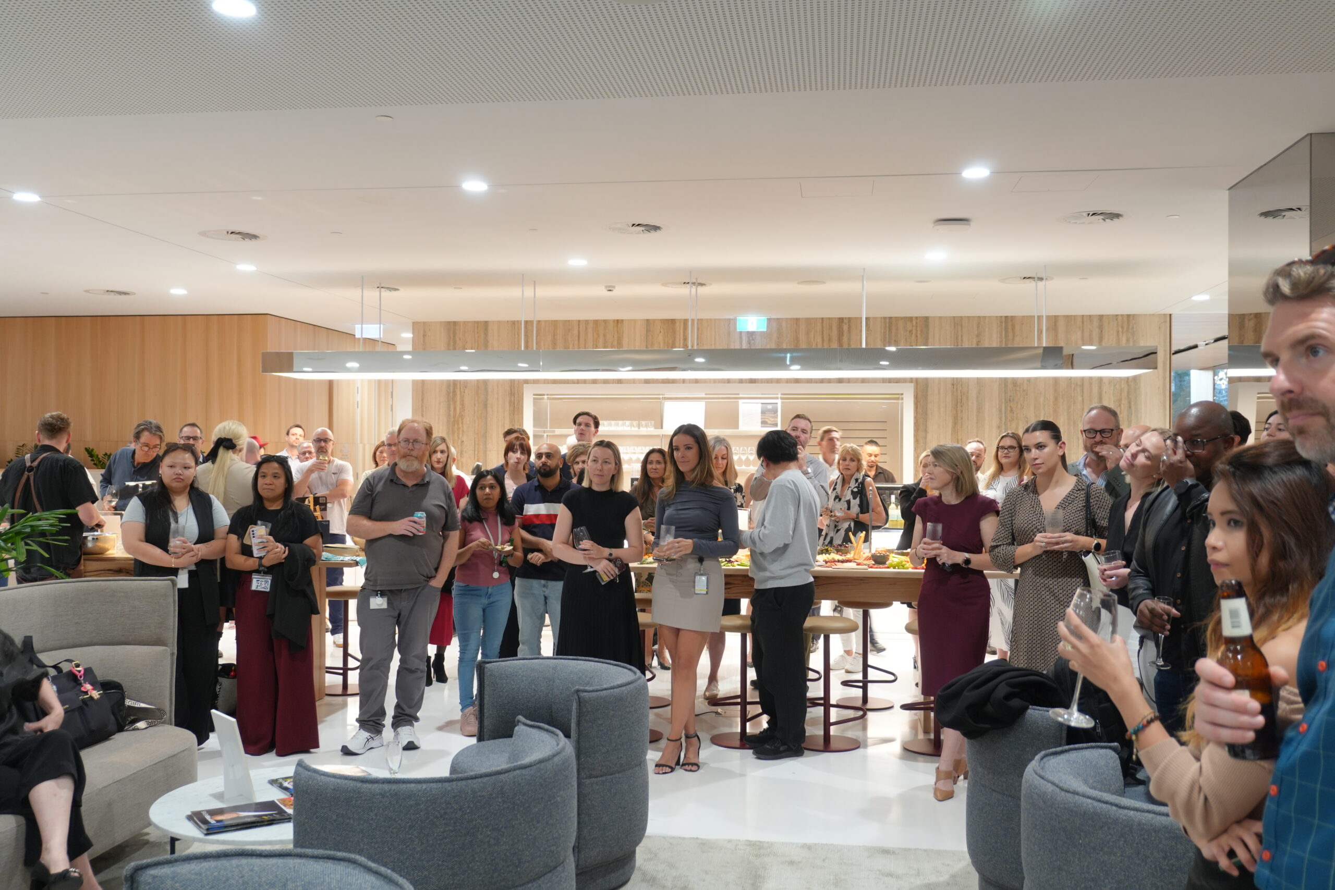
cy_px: 445
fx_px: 1224
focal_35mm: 33
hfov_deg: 57.2
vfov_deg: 40.0
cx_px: 668
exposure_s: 1/15
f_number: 4
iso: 400
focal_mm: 22
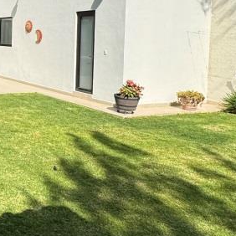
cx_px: -77
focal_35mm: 45
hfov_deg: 29.5
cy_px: 52
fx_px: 347
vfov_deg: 36.4
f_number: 2.2
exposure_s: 1/2342
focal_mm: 2.22
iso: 50
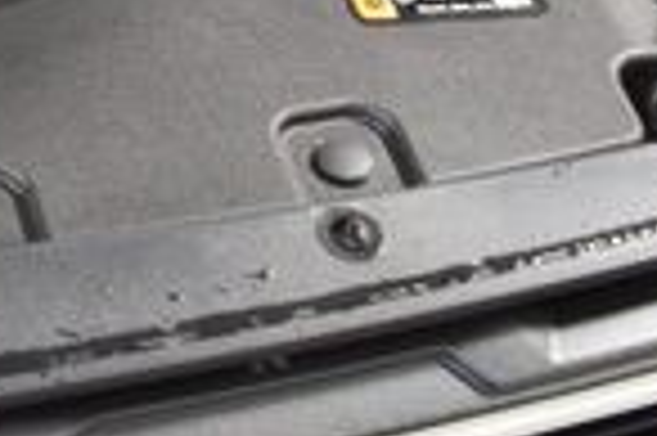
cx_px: -716
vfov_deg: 8.2
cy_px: -461
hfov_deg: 11.5
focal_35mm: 158
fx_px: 2880
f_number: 6.3
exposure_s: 1/15
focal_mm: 24
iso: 1600
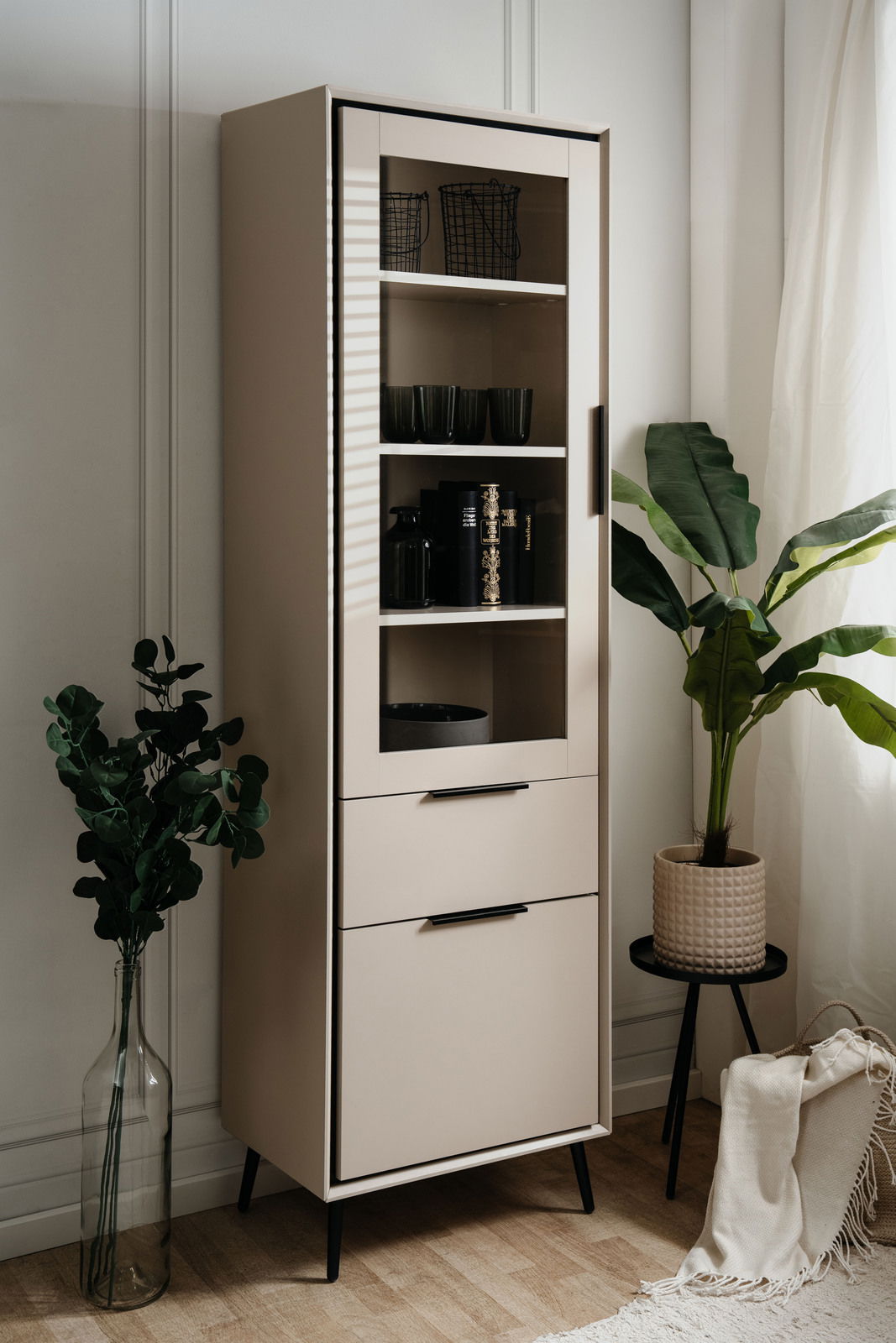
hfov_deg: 28.1
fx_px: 1791
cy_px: 672
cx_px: 448
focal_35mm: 48
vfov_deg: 41.1
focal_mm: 48
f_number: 5
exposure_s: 1/4
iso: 100
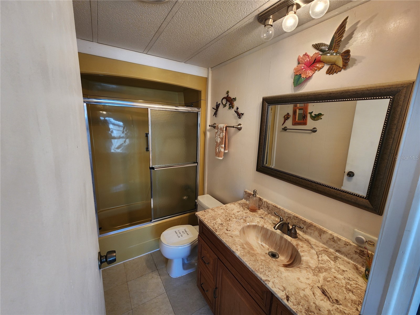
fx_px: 158
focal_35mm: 13
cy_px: 158
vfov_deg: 89.9
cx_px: 210
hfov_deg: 106.2
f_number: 2.2
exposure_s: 1/60
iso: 125
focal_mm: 2.2
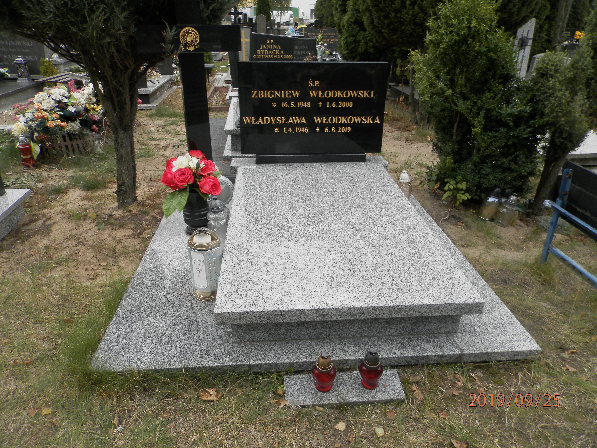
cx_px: 298
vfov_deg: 54.9
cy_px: 224
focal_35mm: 25
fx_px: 431
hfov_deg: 69.4
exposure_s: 1/250
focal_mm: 4.5
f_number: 3.1
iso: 80
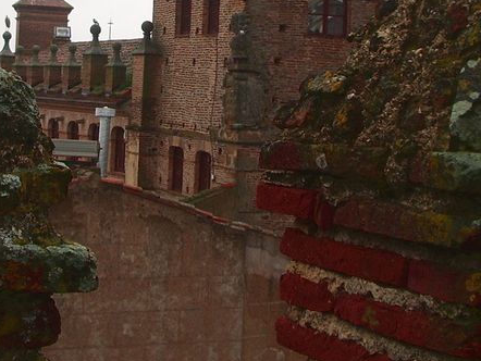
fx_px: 1126
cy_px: 15
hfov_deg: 24.0
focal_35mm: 81
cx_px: 169
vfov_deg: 17.9
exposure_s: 1/200
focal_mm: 5.8
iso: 50
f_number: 4.3
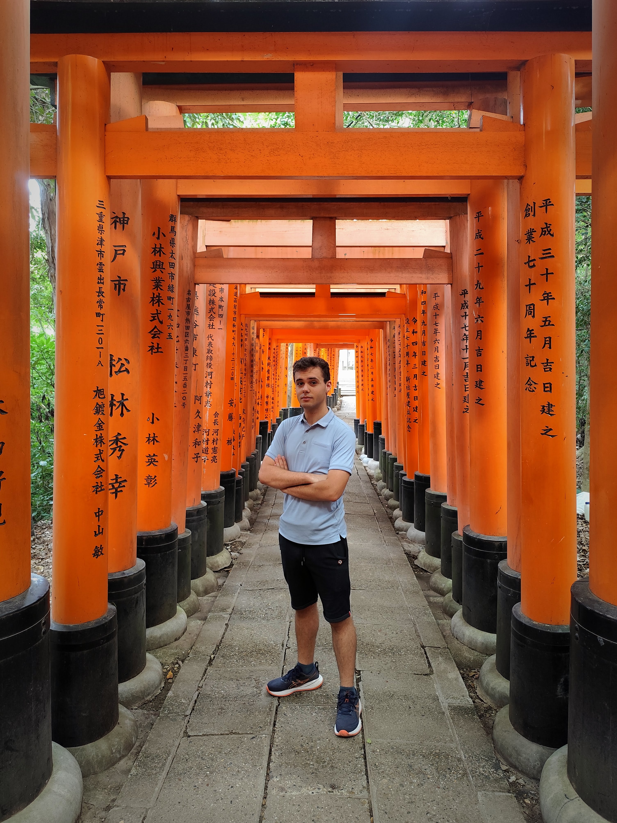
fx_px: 547
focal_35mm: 23
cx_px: 308
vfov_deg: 73.9
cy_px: 412
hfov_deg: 58.9
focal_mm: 6.19
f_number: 1.65
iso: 800
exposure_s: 1/24
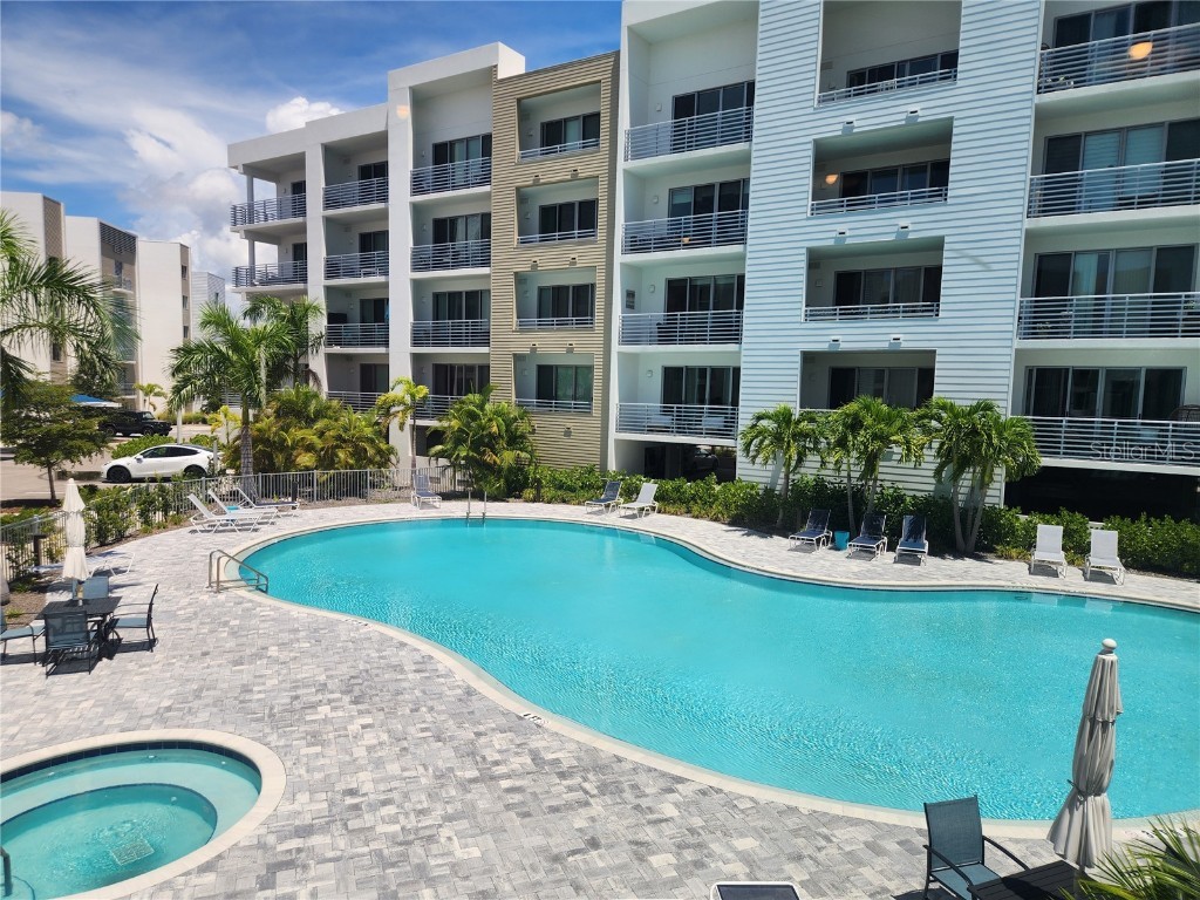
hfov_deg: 73.9
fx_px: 797
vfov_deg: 58.9
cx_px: 600
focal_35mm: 23
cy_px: 450
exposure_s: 1/1449
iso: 20
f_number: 1.8
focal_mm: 5.4
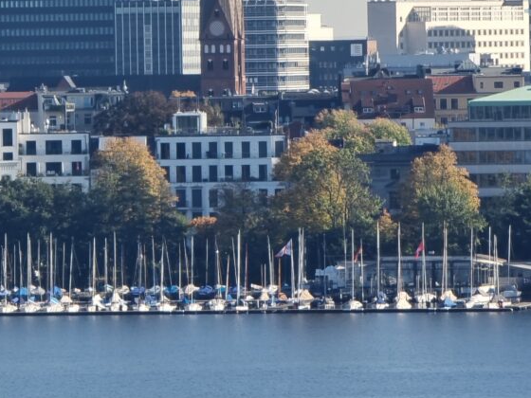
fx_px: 6734
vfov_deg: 3.4
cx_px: 54
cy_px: 76
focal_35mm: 439
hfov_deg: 4.5
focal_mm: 30.6
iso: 50
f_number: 4.9
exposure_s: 1/227
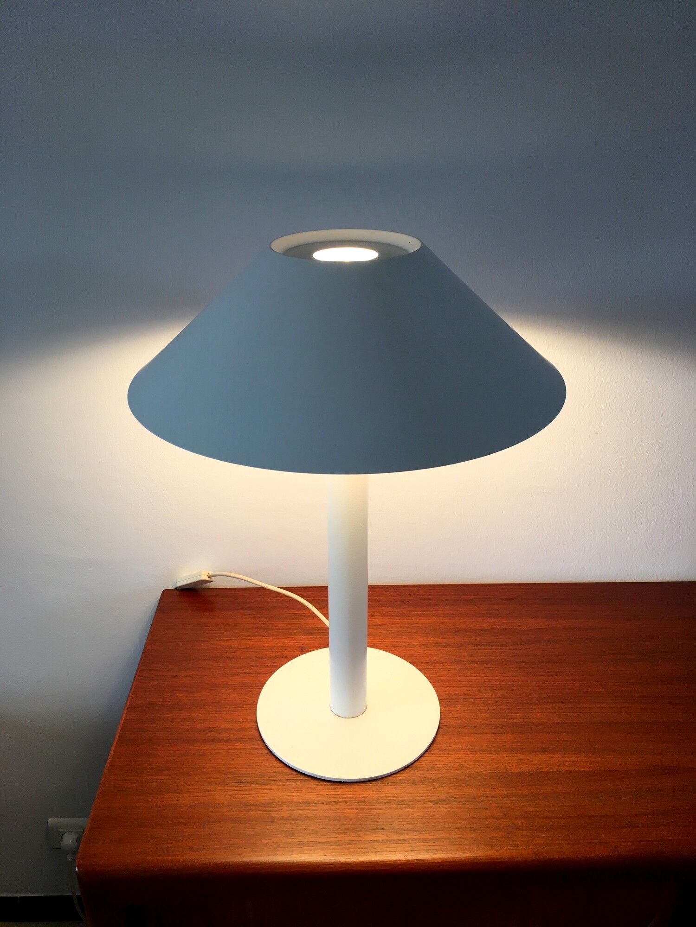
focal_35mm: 29
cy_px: 464
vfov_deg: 61.7
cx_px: 348
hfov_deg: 48.2
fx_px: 777
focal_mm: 4.15
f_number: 2.2
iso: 25
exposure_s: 1/33
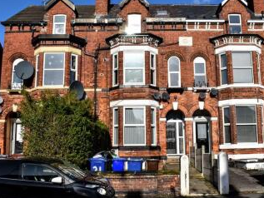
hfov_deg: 47.7
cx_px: 152
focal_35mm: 39
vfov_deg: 36.8
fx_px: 298
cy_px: 99
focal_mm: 18
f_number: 11
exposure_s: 1/500
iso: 200
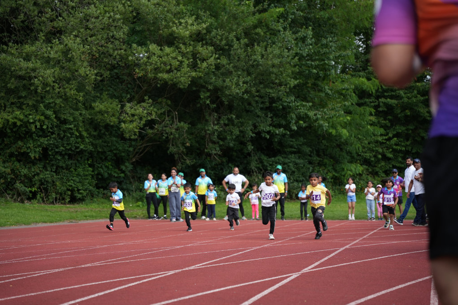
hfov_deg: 28.8
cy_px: 152
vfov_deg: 19.5
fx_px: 890
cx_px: 229
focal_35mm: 70
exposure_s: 1/3200
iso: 400
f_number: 2.8
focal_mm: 70
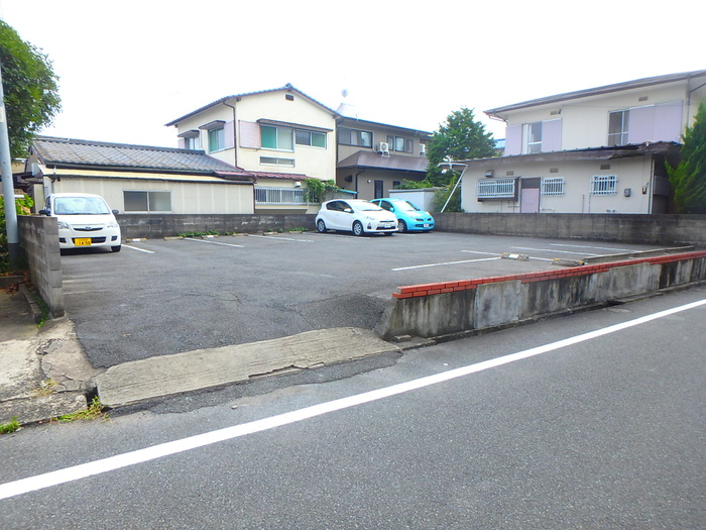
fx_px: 428
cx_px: 353
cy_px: 265
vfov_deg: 63.4
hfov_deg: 79.0
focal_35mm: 21
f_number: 3.5
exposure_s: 1/320
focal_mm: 3.7
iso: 125
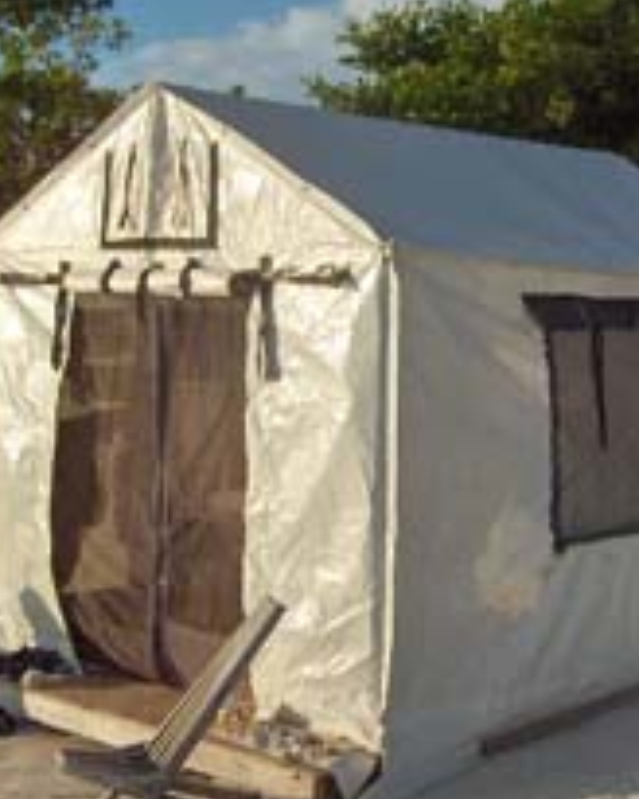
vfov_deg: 29.1
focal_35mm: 65
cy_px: 411
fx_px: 1537
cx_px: 452
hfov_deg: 23.3
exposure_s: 1/877
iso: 100
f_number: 4.8
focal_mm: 8
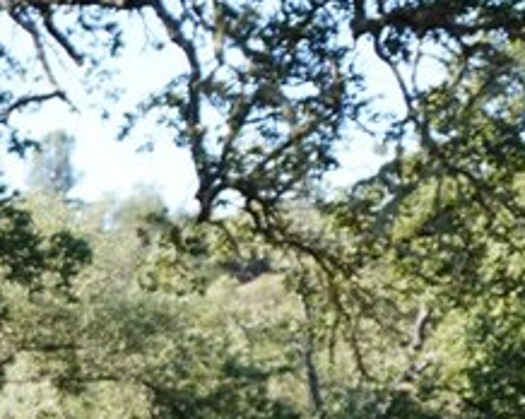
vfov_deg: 13.7
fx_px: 1646
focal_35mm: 106
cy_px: 625
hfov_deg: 14.0
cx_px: -648
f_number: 5
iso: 100
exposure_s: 1/125
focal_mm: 16
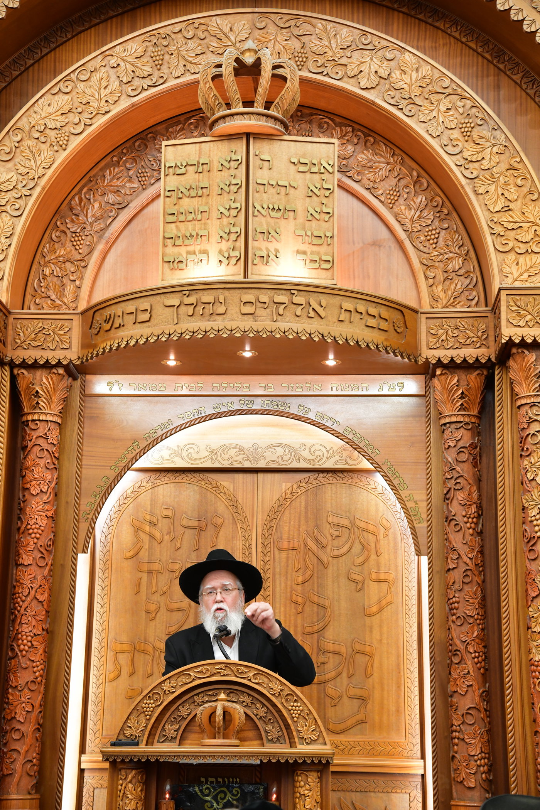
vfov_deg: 31.0
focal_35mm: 65
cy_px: 405
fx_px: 1462
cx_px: 270
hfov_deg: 20.9
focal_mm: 65
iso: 1600
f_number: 5.6
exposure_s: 1/100
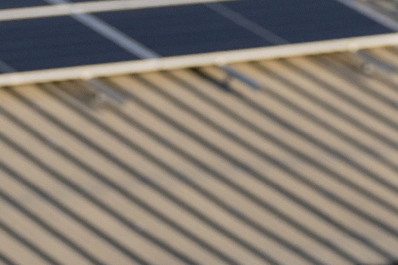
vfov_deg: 5.4
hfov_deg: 8.2
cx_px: 299
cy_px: -79
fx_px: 2786
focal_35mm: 252
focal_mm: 38
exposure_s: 1/2000
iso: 250
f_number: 4
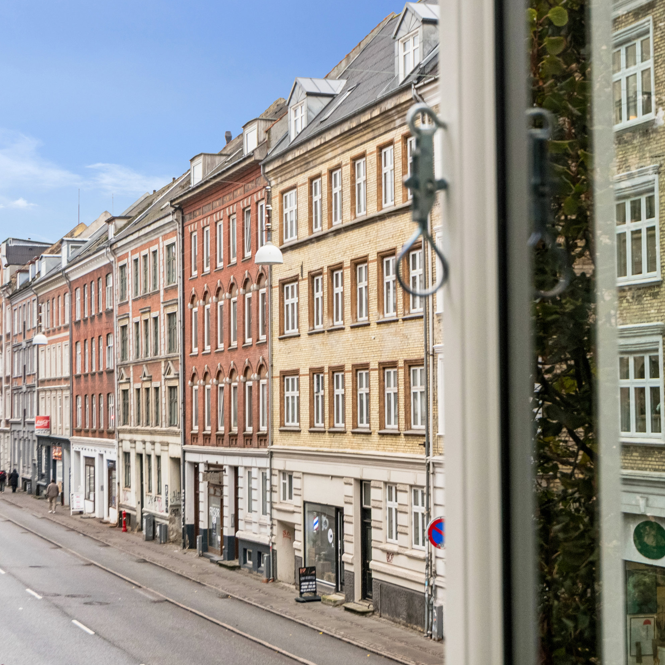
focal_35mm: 67
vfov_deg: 25.7
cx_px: 288
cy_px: 332
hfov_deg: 25.7
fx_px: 1456
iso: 800
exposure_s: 1/60
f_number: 11
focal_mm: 35
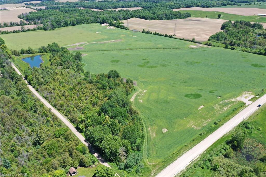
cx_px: 133
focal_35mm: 28
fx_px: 207
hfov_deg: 65.5
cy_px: 88
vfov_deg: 46.4
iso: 100
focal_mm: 10.26
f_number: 5.6
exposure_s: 1/240
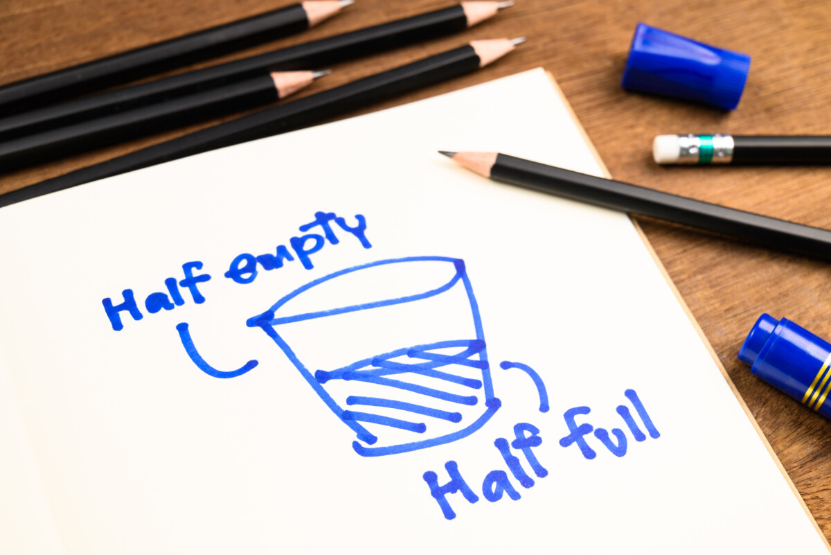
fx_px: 1362
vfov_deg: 23.0
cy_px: 278
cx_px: 416
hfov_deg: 33.9
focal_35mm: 59
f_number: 8
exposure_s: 1/200
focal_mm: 59
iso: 200
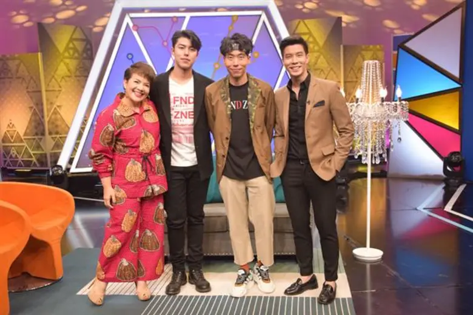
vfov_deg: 34.2
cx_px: 236
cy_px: 158
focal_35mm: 39
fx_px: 512
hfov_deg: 49.6
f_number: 5.6
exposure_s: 1/250
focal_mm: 26
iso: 640
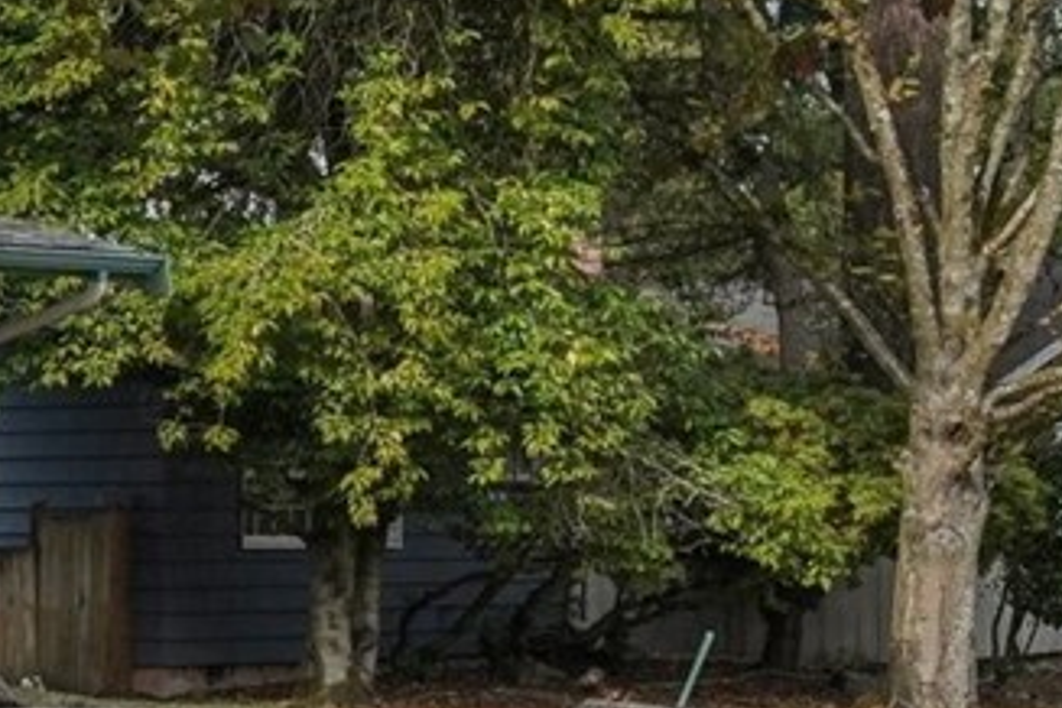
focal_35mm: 83
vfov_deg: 16.0
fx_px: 2448
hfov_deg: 15.8
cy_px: -44
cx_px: -1333
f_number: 8
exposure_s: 1/400
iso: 1600
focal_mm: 16
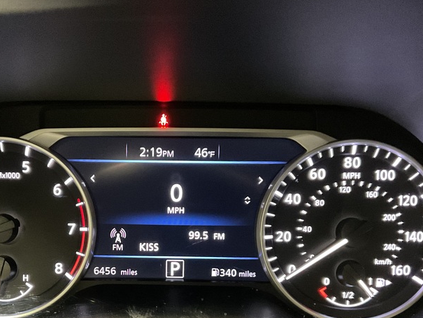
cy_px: 248
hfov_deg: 40.9
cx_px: 159
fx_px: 562
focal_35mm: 46
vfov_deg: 30.8
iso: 500
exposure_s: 1/25
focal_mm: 3
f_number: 1.8
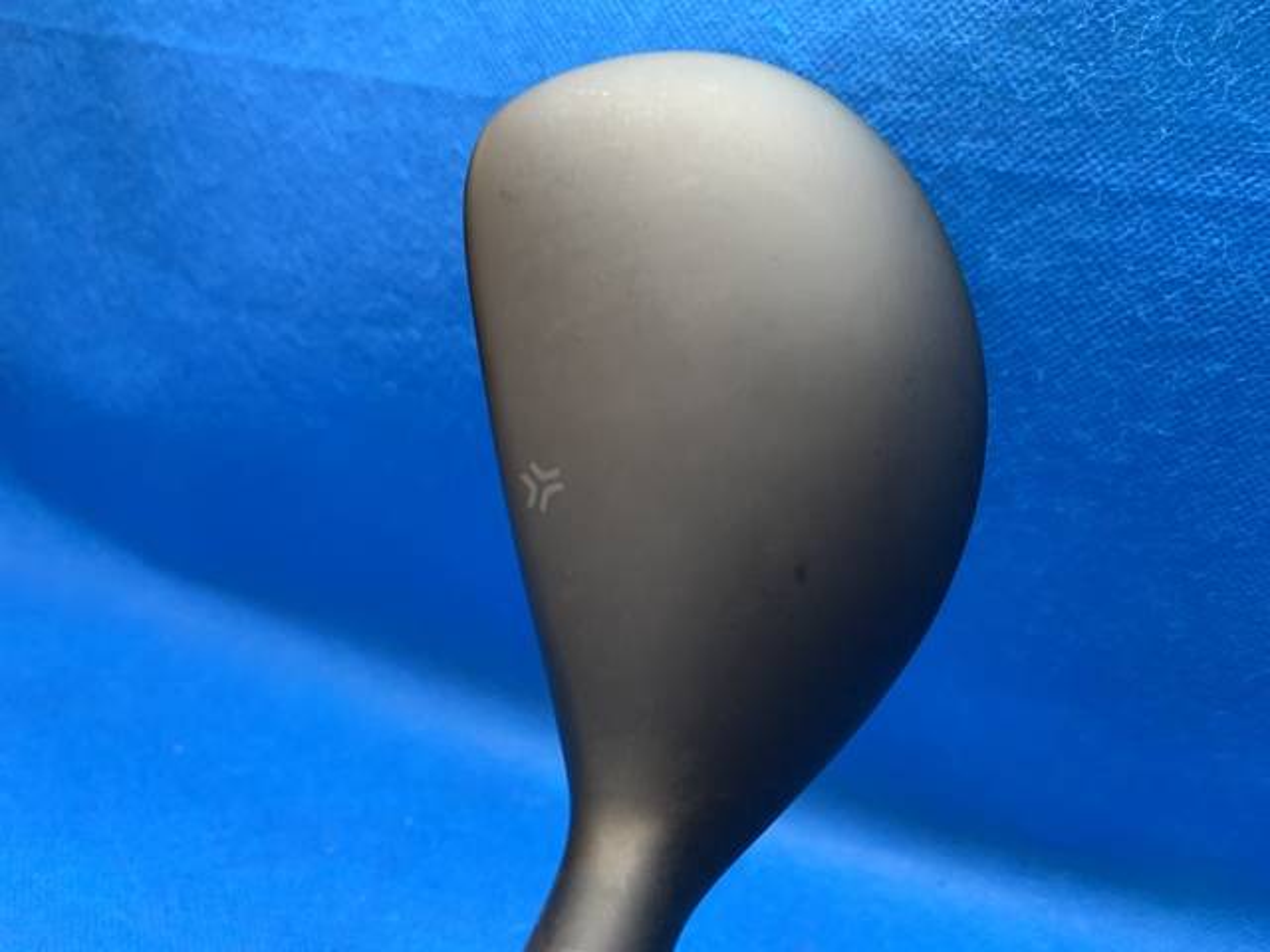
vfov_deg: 53.1
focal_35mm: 26
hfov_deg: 67.3
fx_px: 954
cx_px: 635
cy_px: 476
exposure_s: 1/60
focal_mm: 4.25
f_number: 1.8
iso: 200
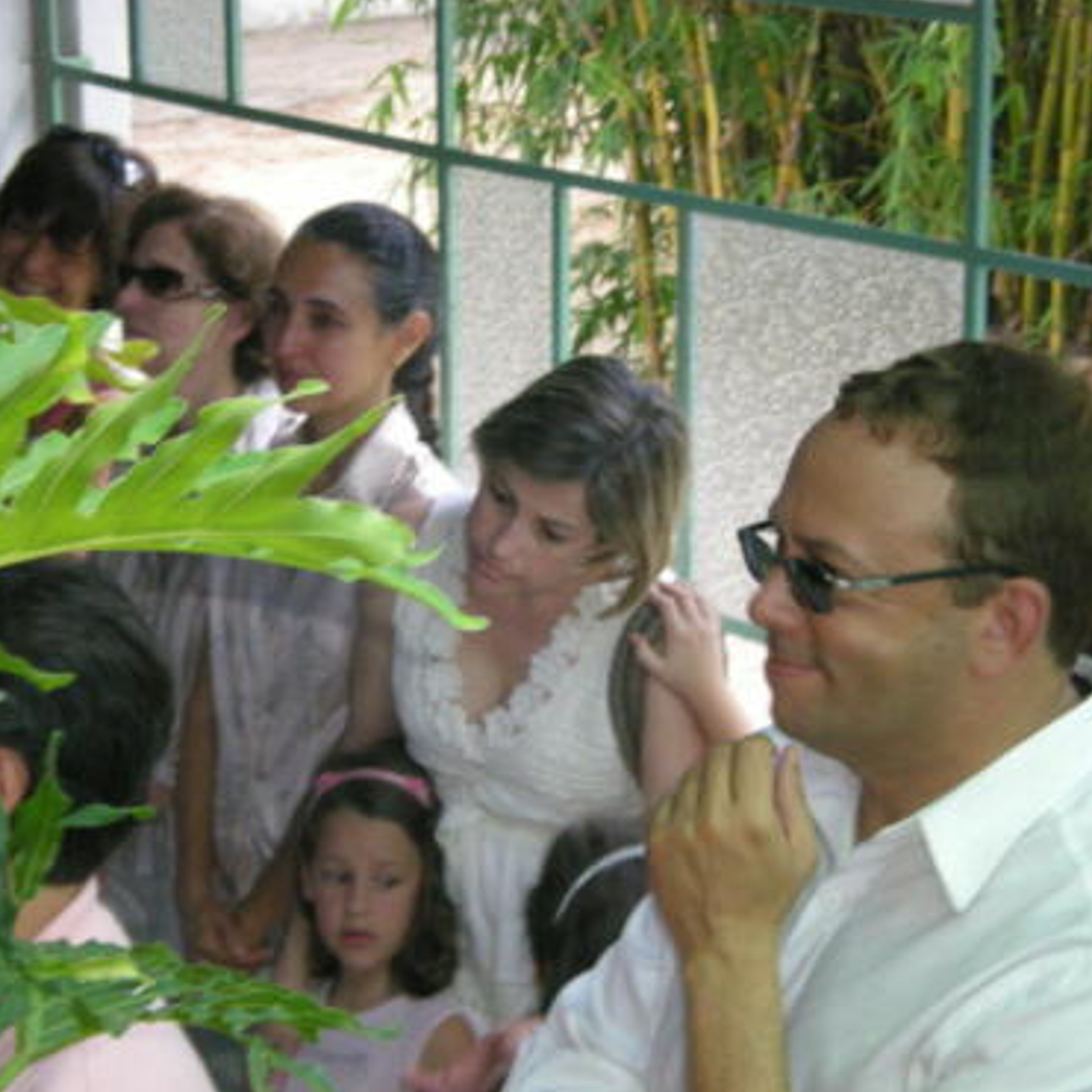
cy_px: 546
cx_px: 421
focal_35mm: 125
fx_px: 4461
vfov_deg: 14.0
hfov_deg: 13.9
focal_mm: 17.3
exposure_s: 1/60
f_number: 5.7
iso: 255
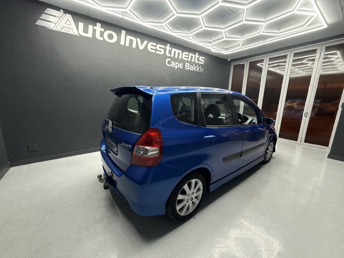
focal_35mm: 14
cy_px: 129
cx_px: 172
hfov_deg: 102.1
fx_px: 139
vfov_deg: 85.7
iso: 250
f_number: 2.2
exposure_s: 1/100
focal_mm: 2.22
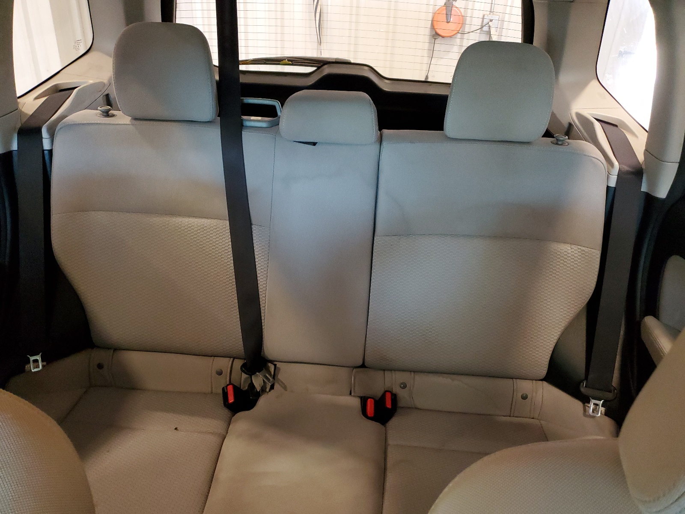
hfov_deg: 67.3
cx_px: 342
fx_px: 515
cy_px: 257
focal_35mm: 26
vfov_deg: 53.1
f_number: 1.5
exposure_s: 1/60.2
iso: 405
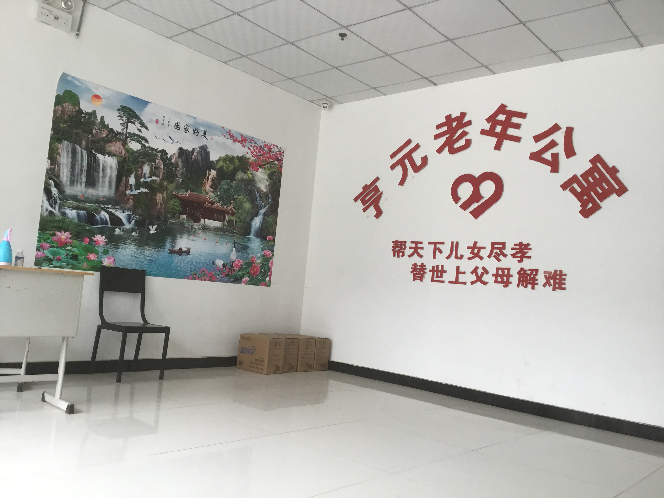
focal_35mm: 31
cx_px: 332
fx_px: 595
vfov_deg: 45.4
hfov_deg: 58.4
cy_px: 249
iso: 25
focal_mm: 3.3
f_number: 2.4
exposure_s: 1/33
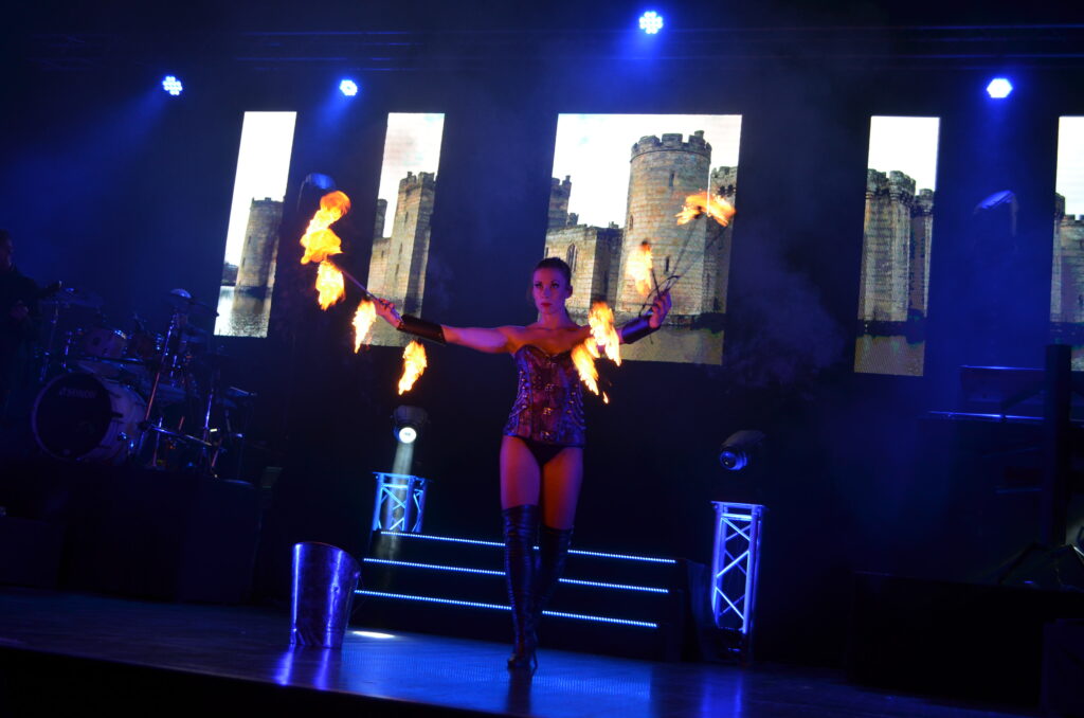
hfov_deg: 43.7
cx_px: 542
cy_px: 359
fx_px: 1352
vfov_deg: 29.7
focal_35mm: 45
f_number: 4.5
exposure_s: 1/80
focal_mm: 30
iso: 400
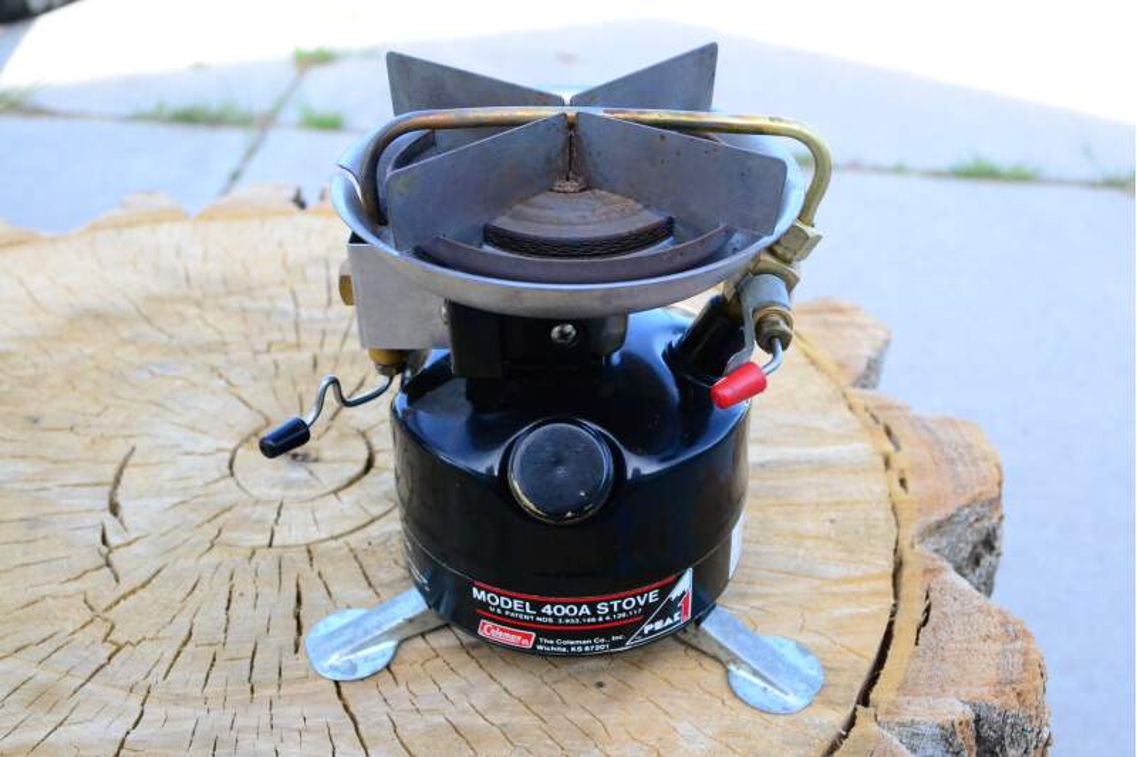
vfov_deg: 34.2
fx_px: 1231
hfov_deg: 49.6
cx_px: 568
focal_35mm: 39
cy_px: 378
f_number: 7.1
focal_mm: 26
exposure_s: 1/1000
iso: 3200
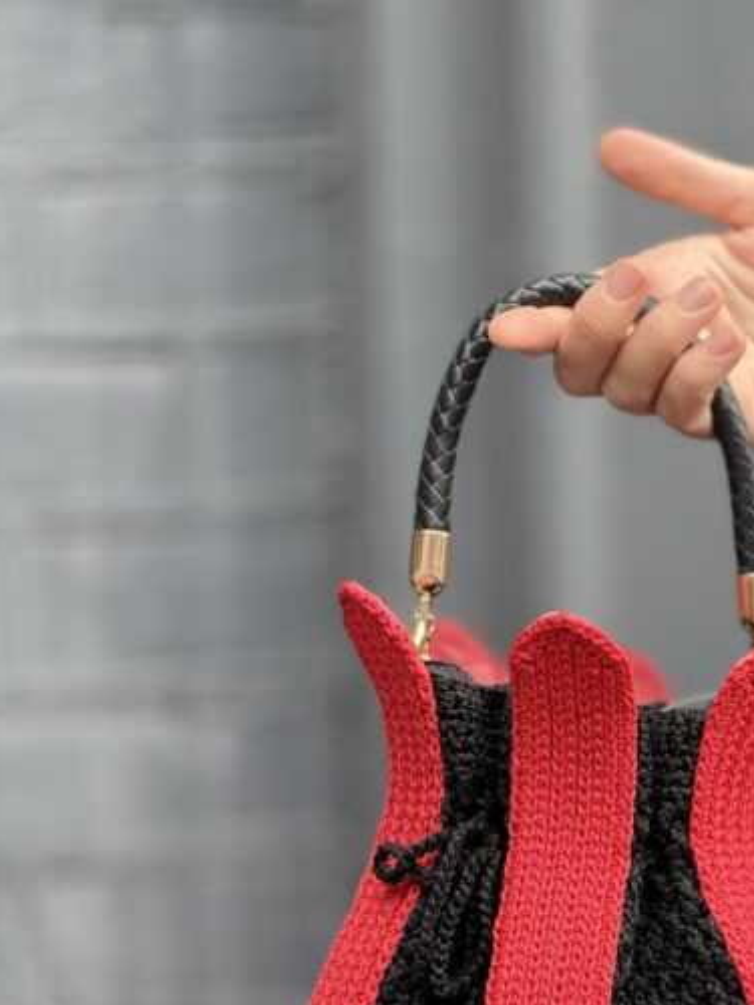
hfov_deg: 7.7
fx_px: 5576
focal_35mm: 192
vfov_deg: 10.3
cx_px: 593
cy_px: 802
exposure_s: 1/99
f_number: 2.8
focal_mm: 15.66
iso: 80
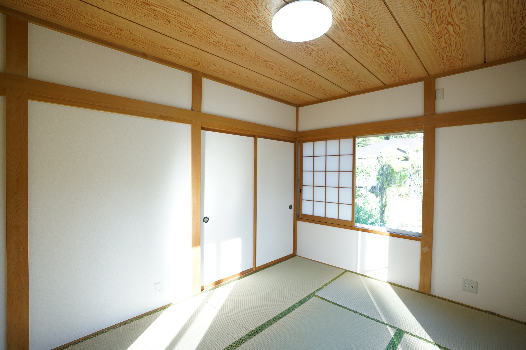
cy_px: 175
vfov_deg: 73.7
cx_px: 263
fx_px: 234
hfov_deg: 96.7
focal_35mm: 16
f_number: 4
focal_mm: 16
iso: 400
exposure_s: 1/100
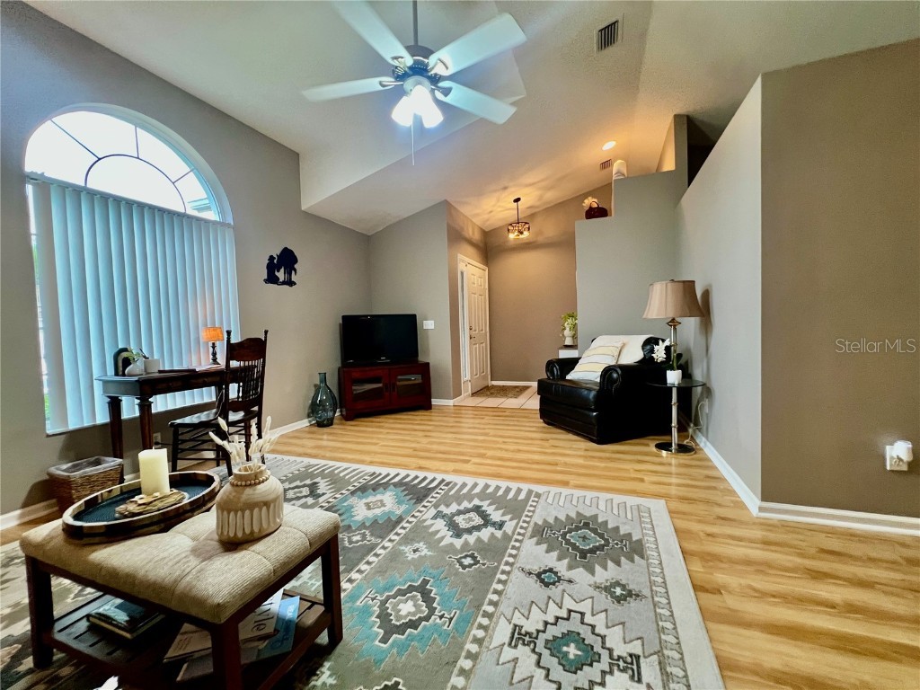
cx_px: 460
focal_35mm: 13
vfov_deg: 89.9
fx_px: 346
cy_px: 345
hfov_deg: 106.2
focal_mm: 1.57
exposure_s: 1/60
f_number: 1.8
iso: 320
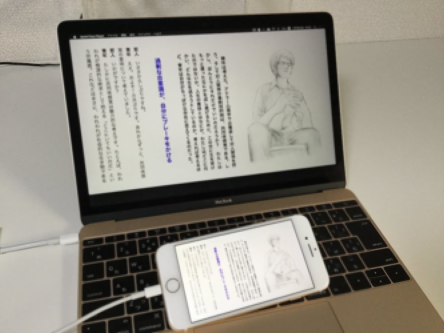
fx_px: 398
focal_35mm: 31
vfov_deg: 45.4
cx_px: 222
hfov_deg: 58.4
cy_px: 166
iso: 32
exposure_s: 1/33
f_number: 2.4
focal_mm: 3.3
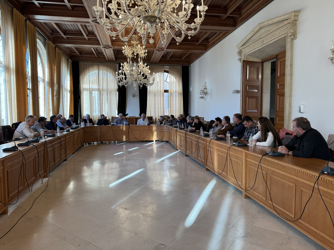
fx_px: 232
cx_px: 167
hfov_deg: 71.6
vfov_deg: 56.8
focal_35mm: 24
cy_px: 125
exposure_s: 1/100
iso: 100
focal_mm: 6.76
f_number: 1.78
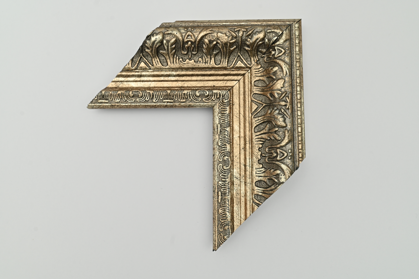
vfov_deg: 37.8
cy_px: 140
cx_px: 210
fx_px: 407
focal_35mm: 35
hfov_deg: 54.5
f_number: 7.1
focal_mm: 35
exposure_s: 1/200
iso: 640
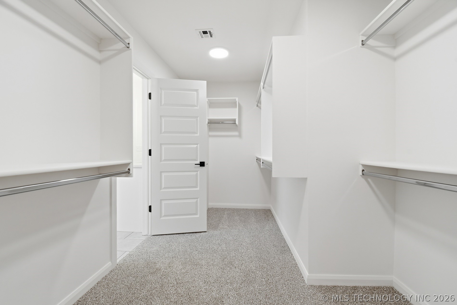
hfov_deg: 100.4
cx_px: 228
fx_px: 190
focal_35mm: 15
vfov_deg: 77.3
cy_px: 152
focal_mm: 10
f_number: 9
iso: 250
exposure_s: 1/80
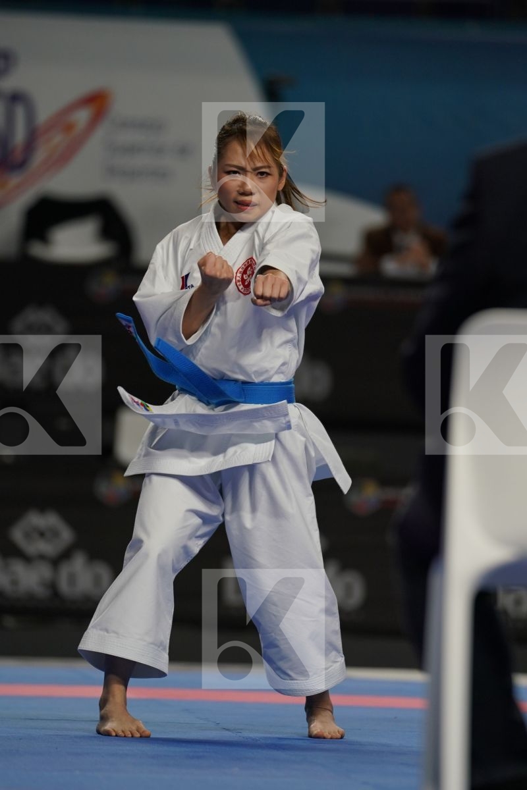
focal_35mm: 300
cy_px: 395
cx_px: 264
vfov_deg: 6.9
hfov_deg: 4.6
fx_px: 6587
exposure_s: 1/500
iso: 400
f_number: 2.8
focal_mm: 200
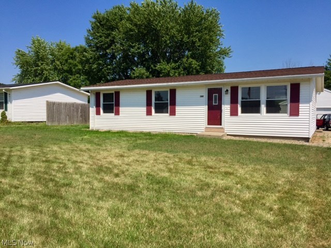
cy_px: 124
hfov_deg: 61.7
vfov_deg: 48.2
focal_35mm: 29
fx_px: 277
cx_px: 166
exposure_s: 1/3300
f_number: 2.2
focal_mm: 4.15
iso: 32
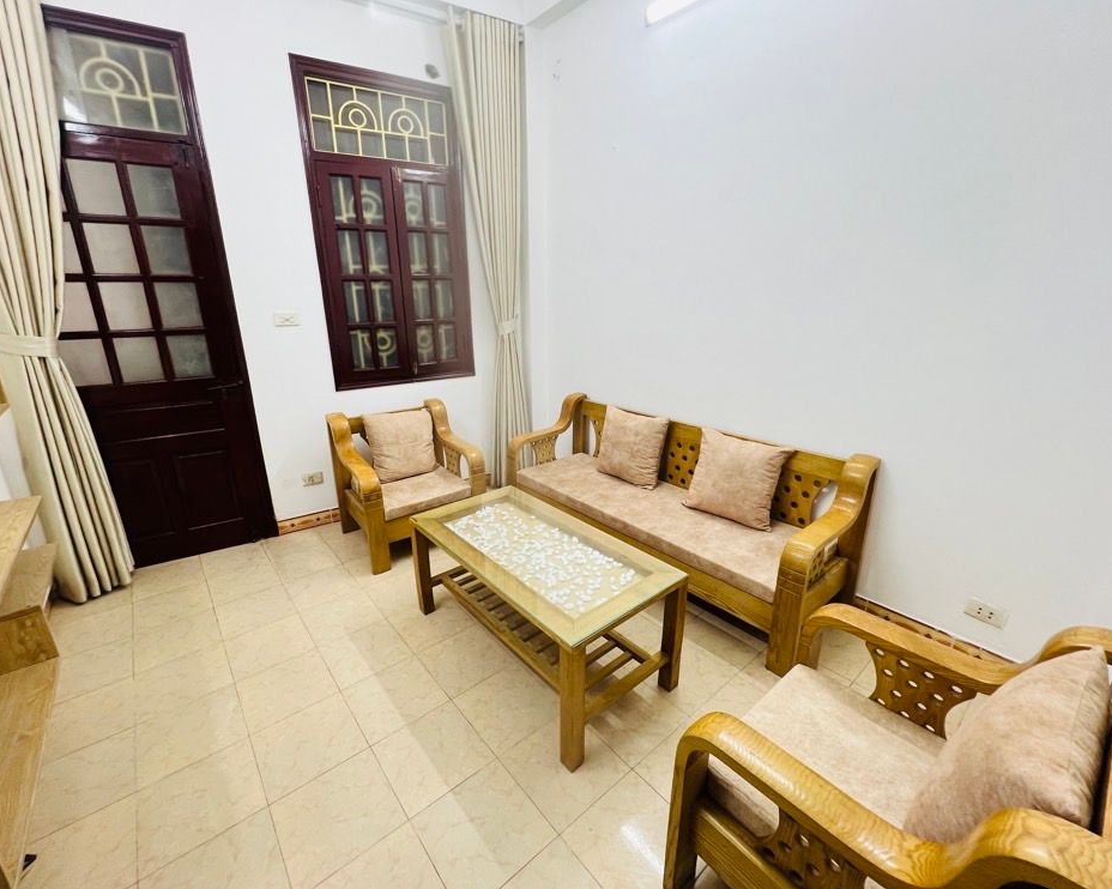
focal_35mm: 14
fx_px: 461
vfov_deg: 88.0
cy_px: 440
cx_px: 543
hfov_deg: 100.7
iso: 160
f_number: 1.8
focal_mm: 1.57
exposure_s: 1/100
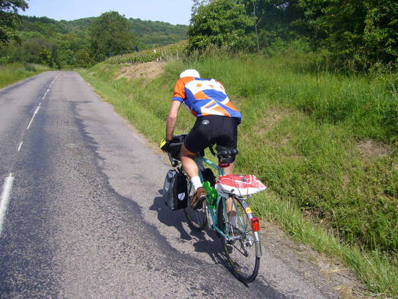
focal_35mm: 35
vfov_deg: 40.7
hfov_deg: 52.6
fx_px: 402
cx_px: 199
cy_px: 150
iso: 80
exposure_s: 1/320
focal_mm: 5.8
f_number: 5.6
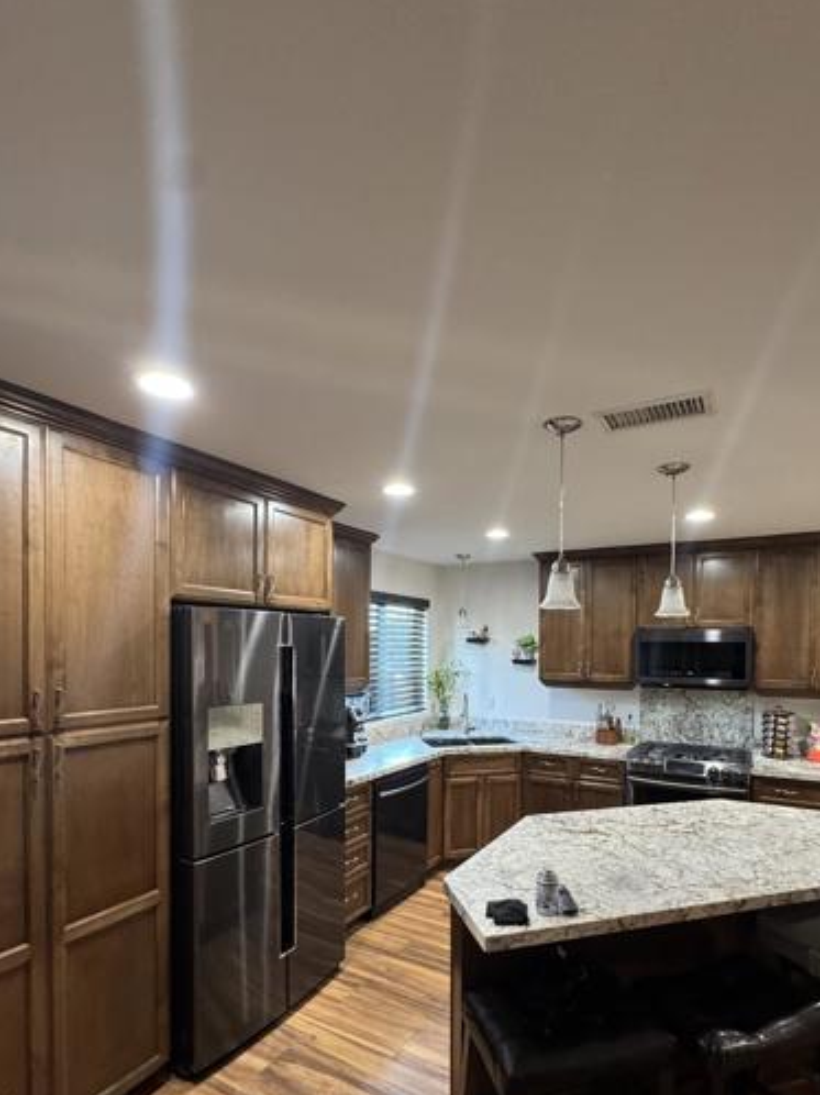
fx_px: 569
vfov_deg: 86.6
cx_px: 440
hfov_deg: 71.5
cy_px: 660
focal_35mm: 18
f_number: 2.2
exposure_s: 1/60
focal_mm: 2.22
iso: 320
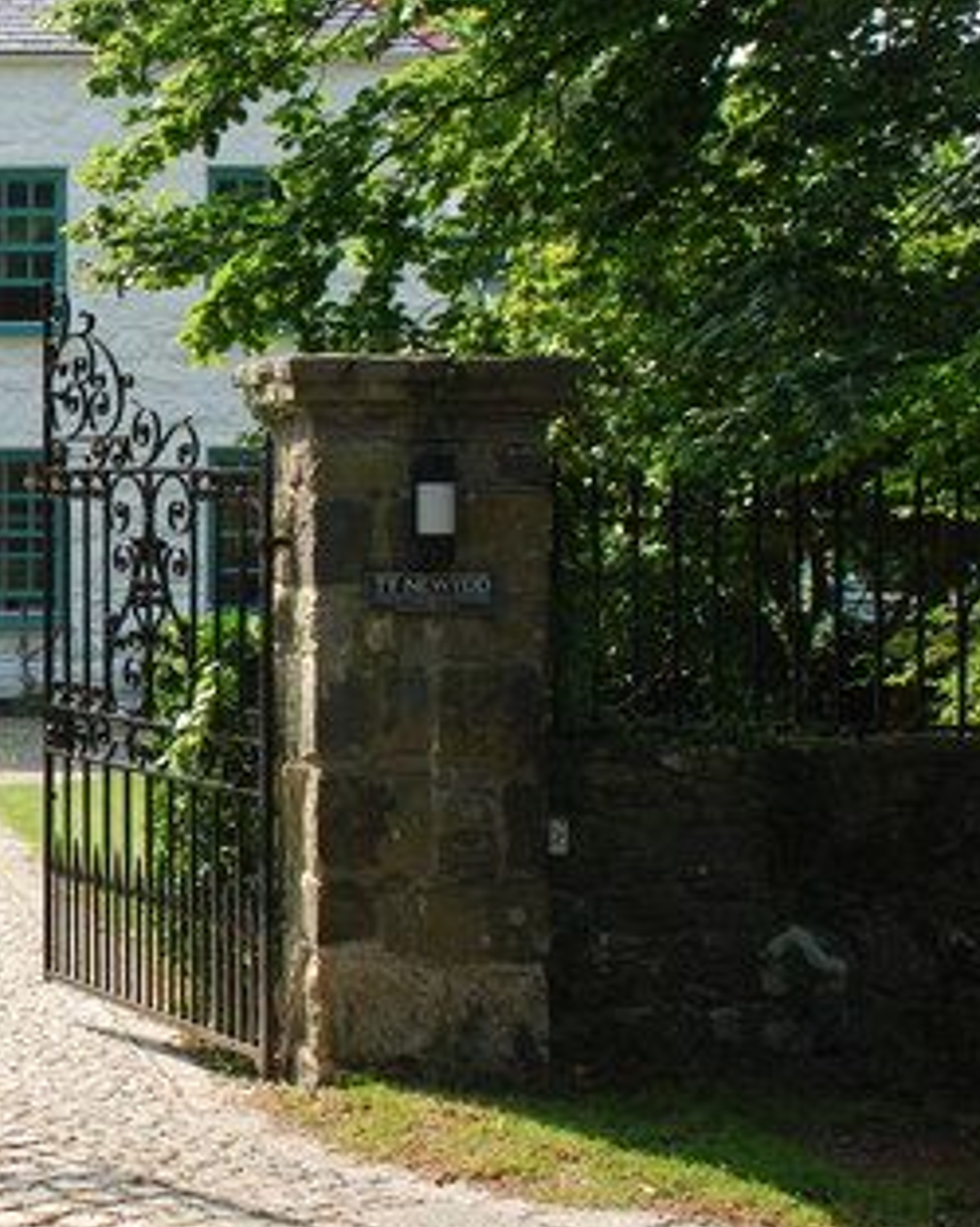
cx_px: -137
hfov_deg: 19.4
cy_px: 459
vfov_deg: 25.3
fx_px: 2722
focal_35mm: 75
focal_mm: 26
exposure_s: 1/100
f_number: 9
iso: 200
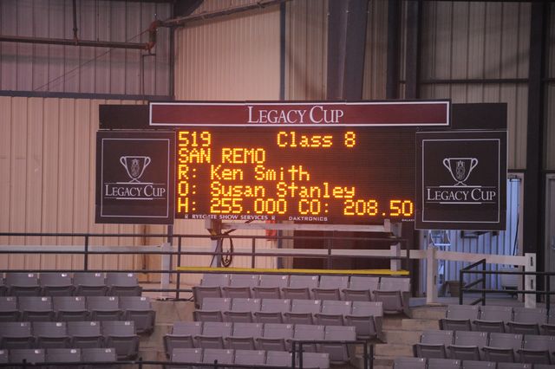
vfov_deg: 6.9
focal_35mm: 200
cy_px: 184
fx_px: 3082
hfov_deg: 10.3
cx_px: 278
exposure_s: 1/400
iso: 5000
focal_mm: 200
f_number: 2.8
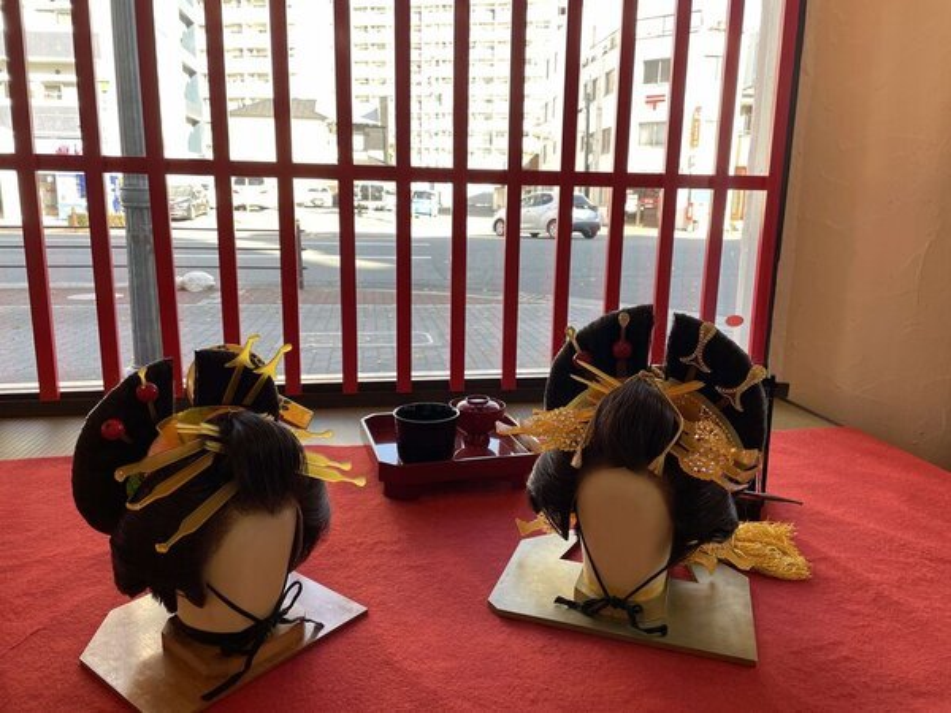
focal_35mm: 26
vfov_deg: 53.1
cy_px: 356
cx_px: 476
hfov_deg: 67.3
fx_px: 714
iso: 40
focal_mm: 4.2
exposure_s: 1/120
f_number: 1.6
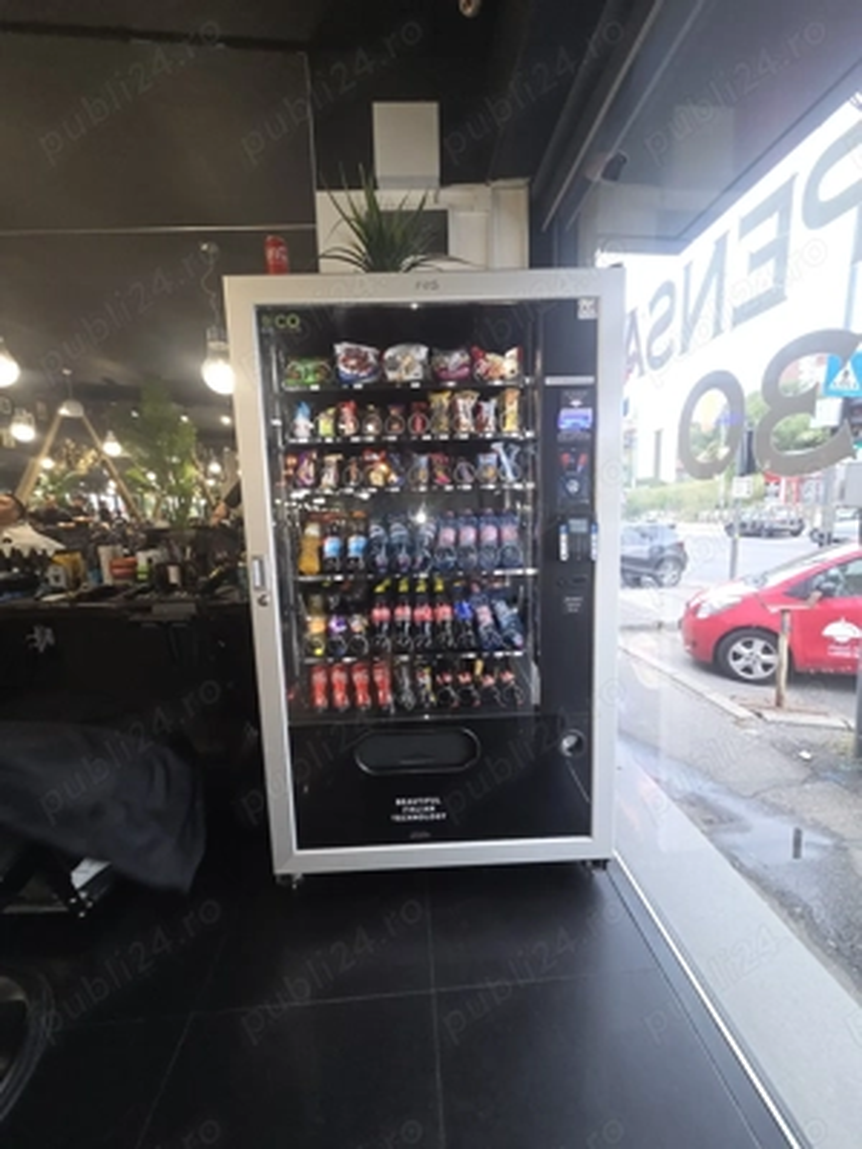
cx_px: 431
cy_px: 574
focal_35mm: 13
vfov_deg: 106.2
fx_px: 432
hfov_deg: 89.9
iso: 160
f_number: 2.2
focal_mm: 2.2
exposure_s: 1/50
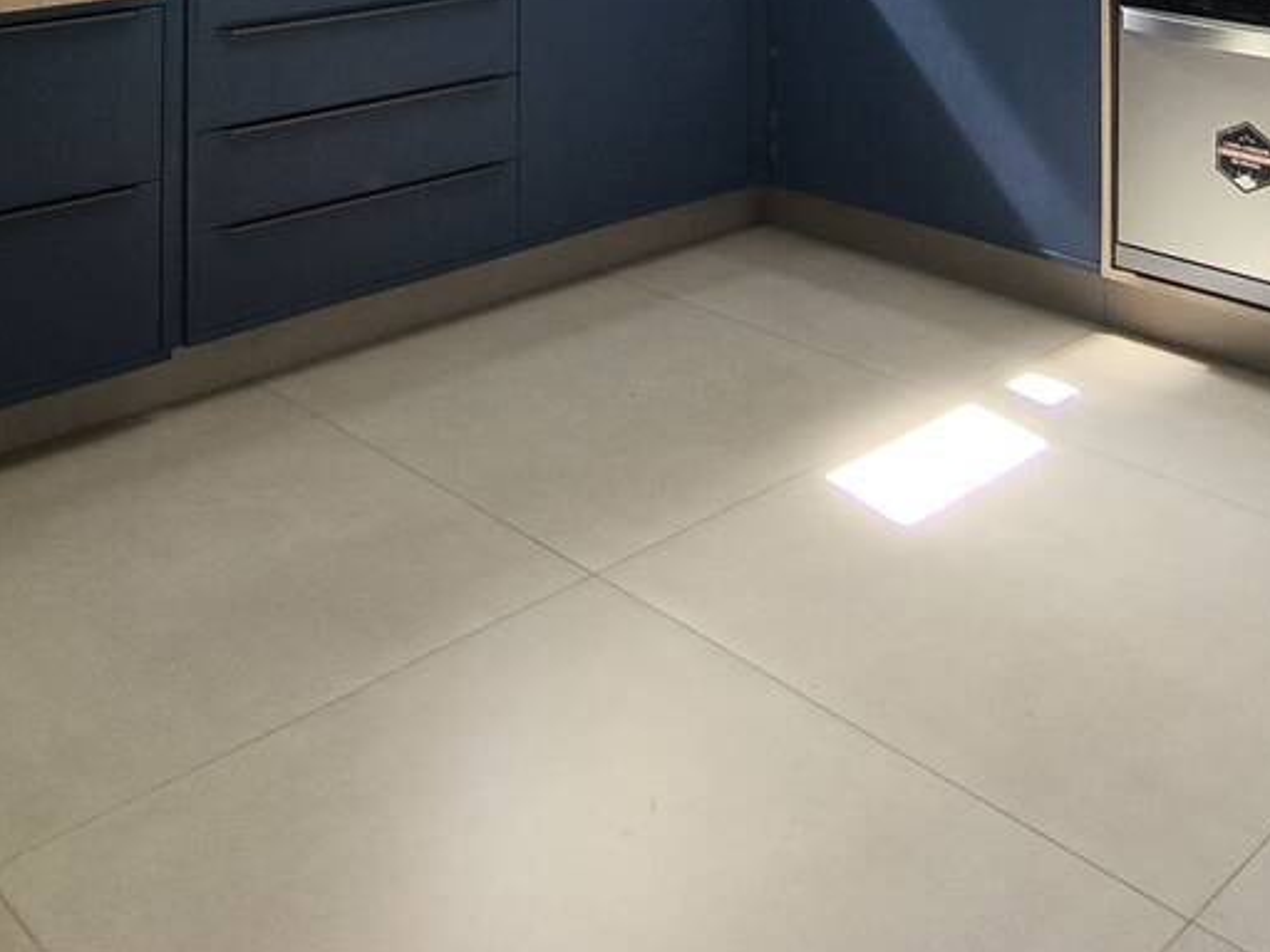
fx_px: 1651
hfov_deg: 42.0
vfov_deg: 25.9
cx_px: 588
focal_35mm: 45
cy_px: -384
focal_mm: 1.65
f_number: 2.2
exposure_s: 1/120
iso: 80
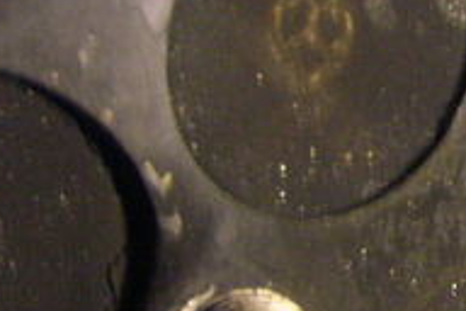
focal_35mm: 118
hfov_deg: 16.5
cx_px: 582
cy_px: 47
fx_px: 1527
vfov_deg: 11.6
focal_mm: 5.7
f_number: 2.9
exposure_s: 1/2.2
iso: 200
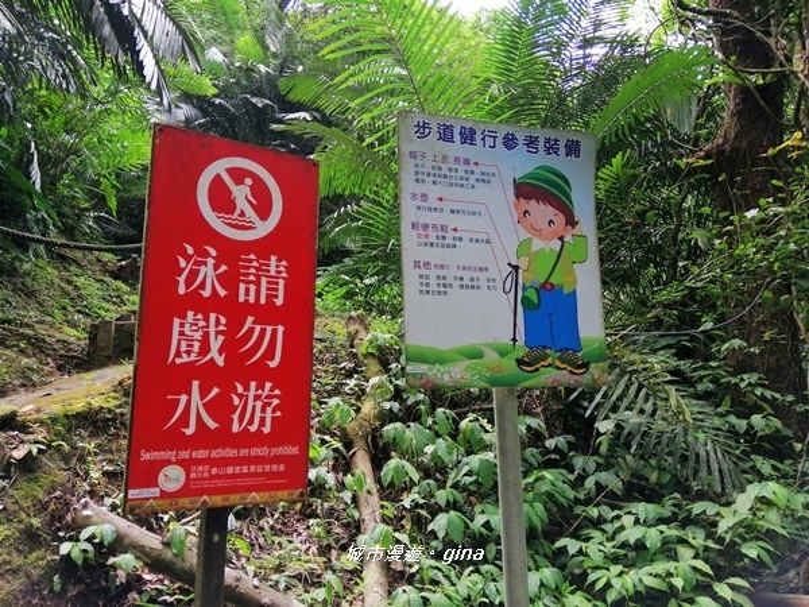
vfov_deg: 53.1
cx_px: 404
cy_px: 304
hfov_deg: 67.3
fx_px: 608
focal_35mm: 26
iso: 64
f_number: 2.2
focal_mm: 3.81
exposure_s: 1/60
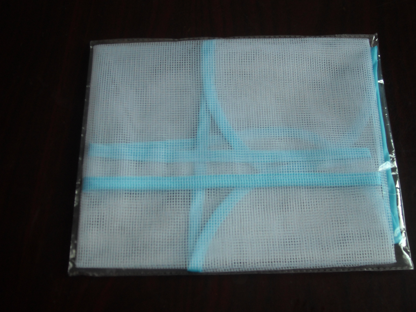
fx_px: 505
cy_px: 149
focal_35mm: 42
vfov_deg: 34.3
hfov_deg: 44.7
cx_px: 228
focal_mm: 5.7
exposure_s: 1/60
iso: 73
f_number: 2.8
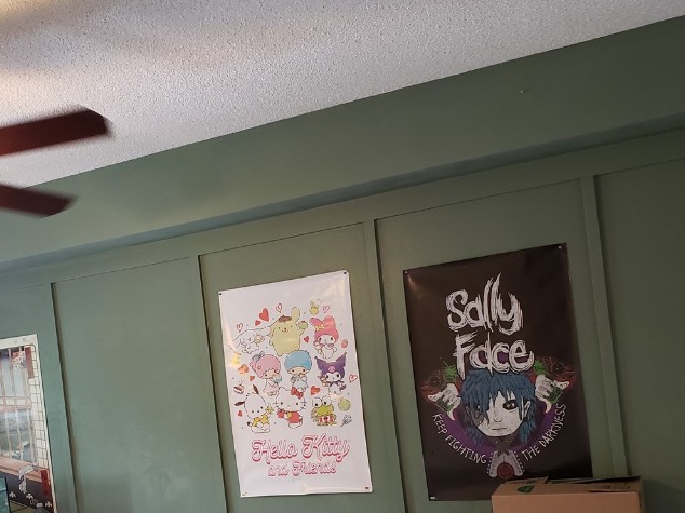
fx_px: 831
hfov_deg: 44.4
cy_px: 387
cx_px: 249
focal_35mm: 42
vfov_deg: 33.6
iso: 320
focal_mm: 4.3
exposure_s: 1/30
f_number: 2.4
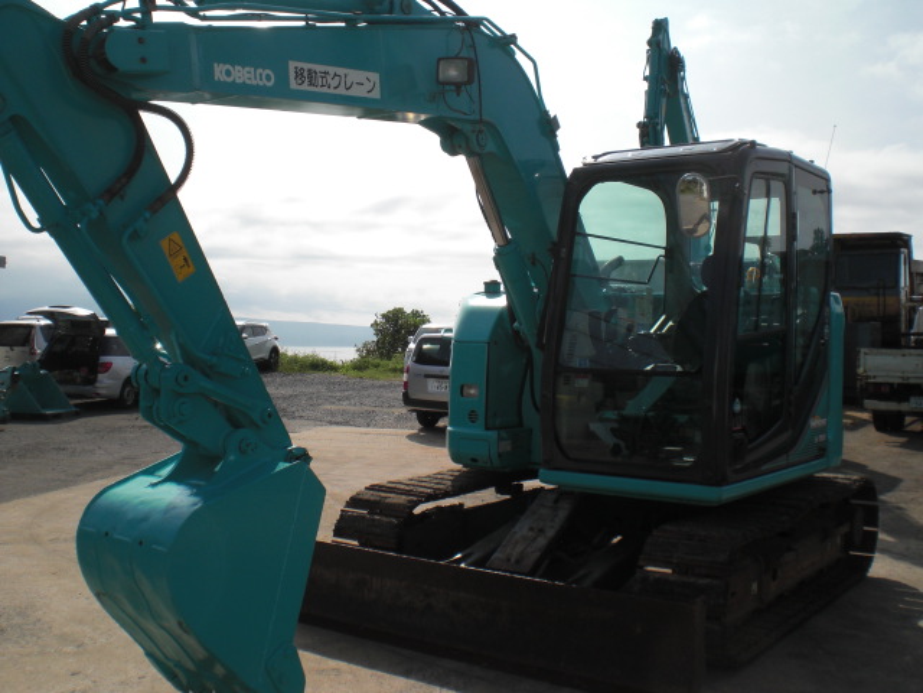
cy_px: 346
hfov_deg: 49.0
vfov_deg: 37.7
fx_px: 1013
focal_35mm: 38
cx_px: 462
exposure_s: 1/800
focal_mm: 6.3
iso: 64
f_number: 5.6
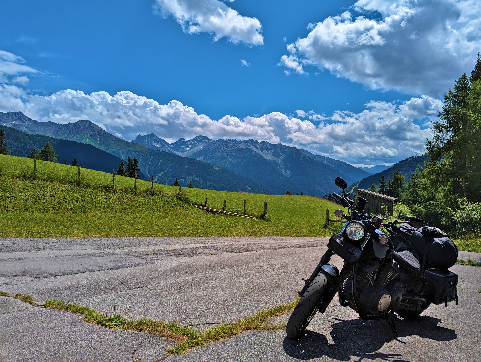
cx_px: 240
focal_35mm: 24
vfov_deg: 56.9
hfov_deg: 71.5
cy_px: 181
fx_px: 334
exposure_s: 1/5155
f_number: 1.85
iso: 40
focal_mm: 6.81
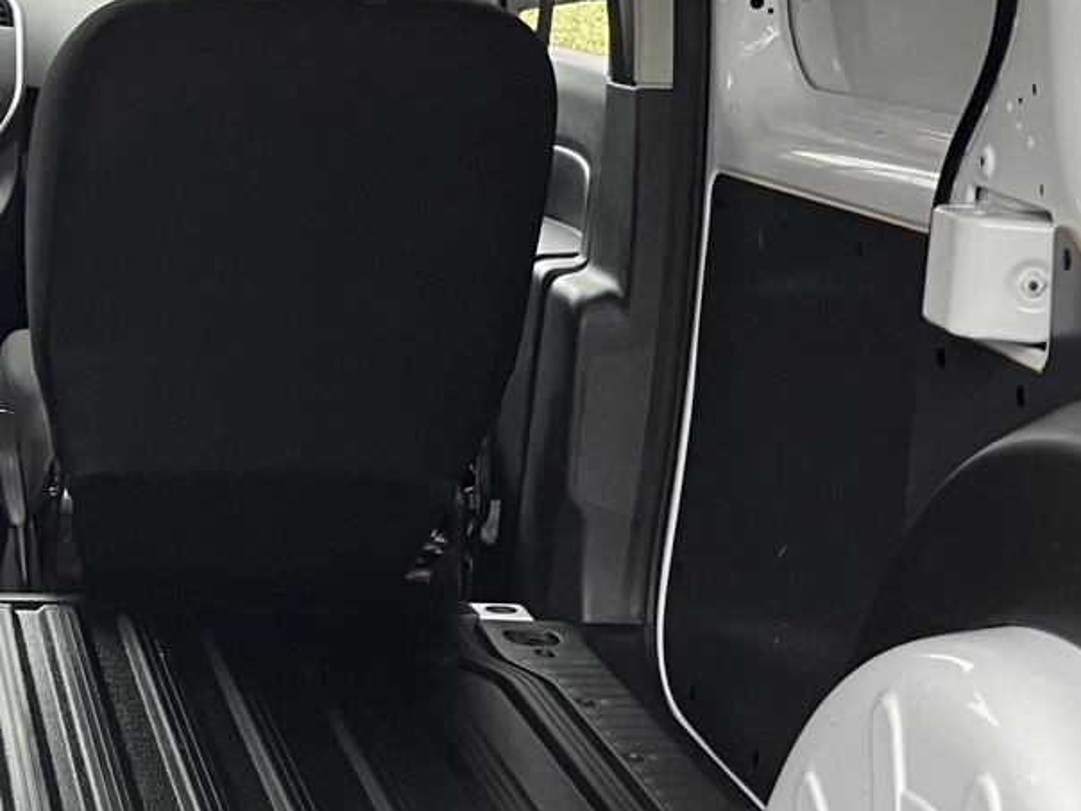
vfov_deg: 16.6
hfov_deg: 21.4
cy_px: 356
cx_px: 57
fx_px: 2779
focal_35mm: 89
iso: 125
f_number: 1.8
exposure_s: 1/60
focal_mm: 3.99
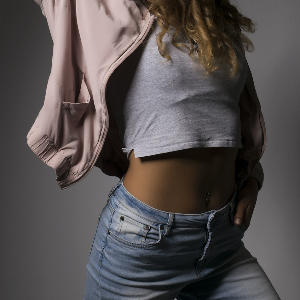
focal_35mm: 90
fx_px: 882
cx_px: 139
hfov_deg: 19.3
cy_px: 124
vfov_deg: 19.3
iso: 100
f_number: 16
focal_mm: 42
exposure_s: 1/100
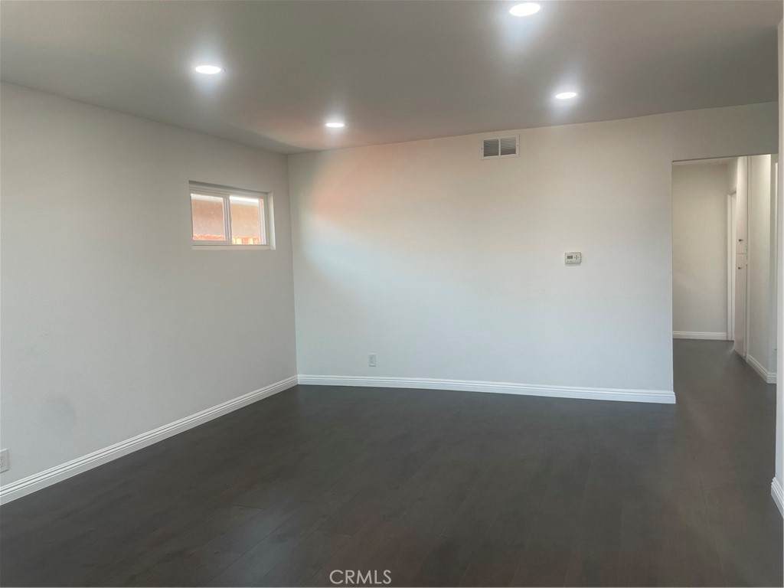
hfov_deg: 67.3
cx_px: 392
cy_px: 294
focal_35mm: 26
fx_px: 589
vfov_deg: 53.1
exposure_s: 1/120
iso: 64
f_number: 1.6
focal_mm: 4.2
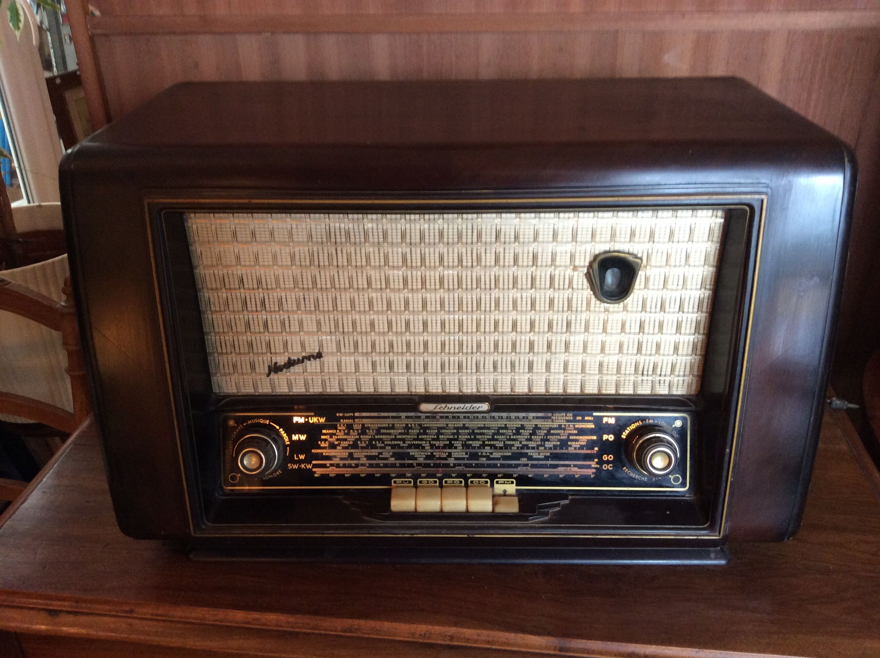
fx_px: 812
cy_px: 329
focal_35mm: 32
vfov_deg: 44.1
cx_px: 440
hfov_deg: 56.9
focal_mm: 3.3
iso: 125
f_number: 2.4
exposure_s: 1/25
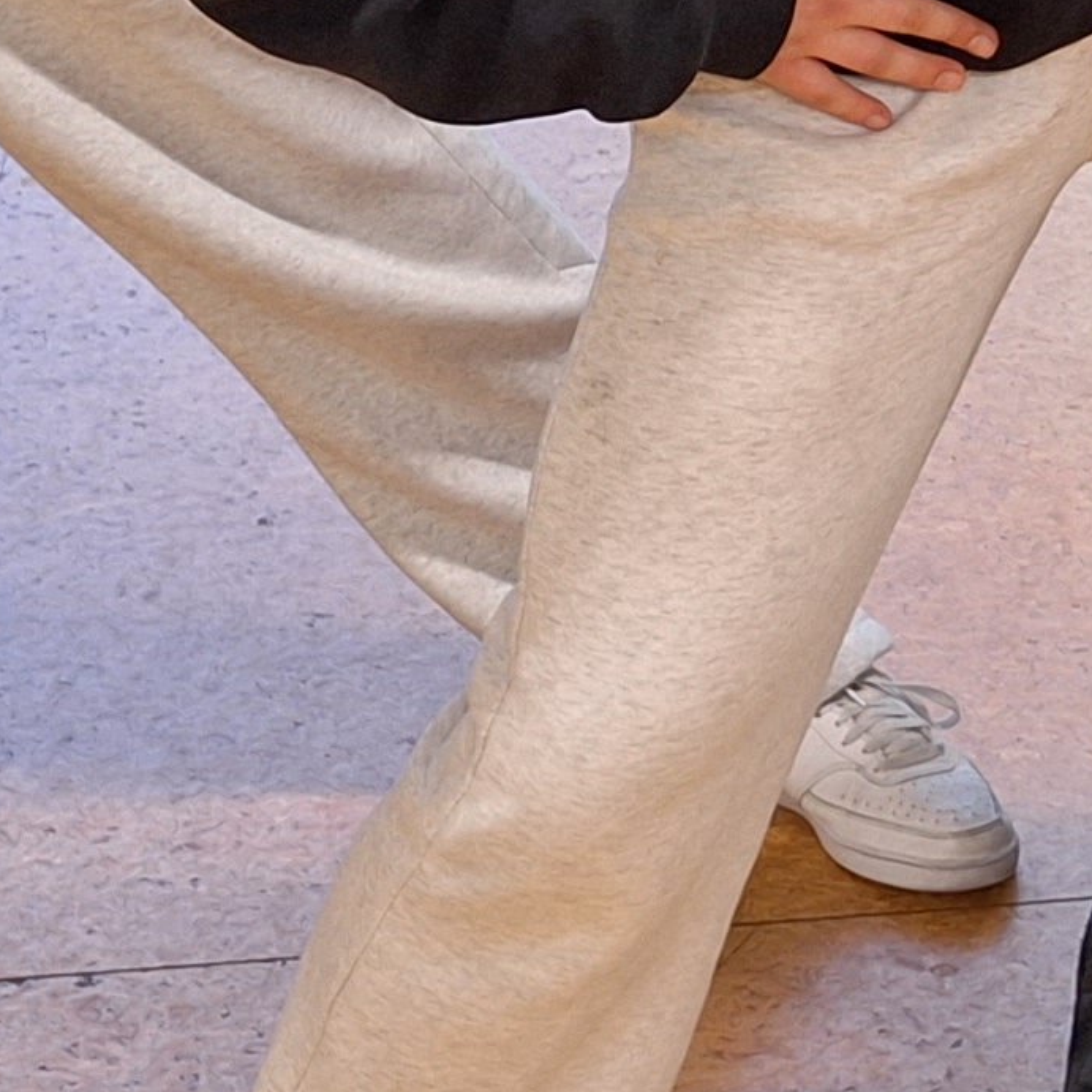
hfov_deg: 14.0
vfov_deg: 14.2
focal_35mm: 120
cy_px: -126
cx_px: 1424
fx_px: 4283
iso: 125
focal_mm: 5.54
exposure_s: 1/50
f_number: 1.8
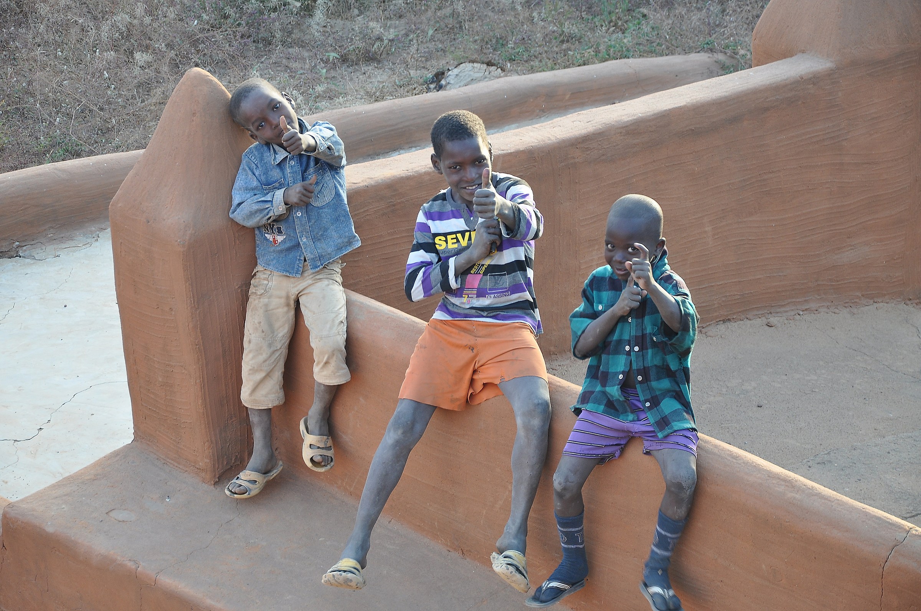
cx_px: 460
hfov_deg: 17.1
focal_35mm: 120
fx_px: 3066
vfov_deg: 11.4
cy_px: 306
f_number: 5.3
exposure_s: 1/40
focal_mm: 80
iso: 200
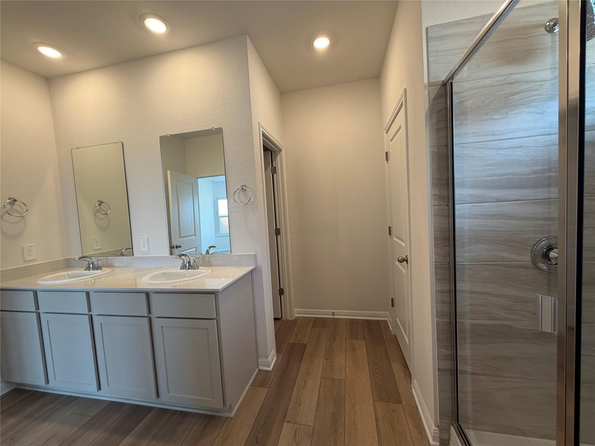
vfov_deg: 85.7
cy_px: 223
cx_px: 298
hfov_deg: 102.1
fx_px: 241
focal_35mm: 14
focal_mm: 2.22
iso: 160
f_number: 2.2
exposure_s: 1/120
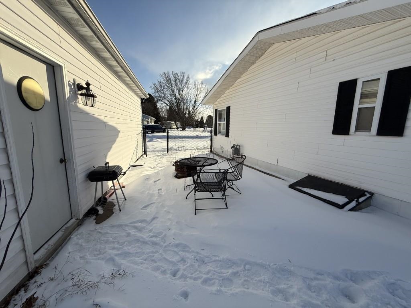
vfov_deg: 85.7
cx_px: 206
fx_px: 166
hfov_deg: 102.1
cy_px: 154
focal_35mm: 14
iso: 50
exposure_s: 1/3460
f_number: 2.2
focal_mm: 2.22
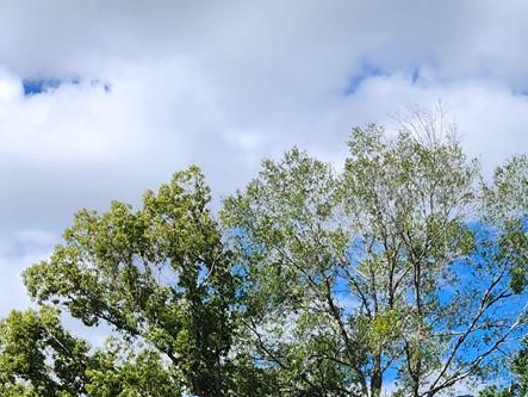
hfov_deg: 23.5
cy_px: 571
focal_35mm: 83
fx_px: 1267
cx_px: 194
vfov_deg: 16.4
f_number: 1.8
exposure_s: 1/1391
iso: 25
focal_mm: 5.54
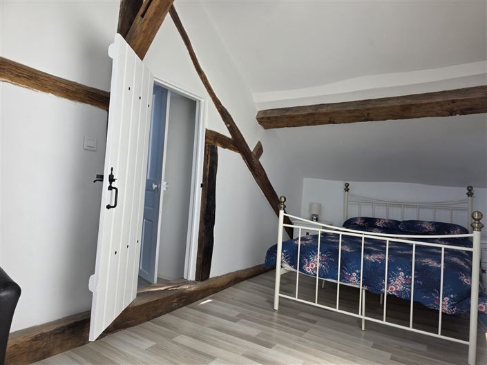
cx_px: 244
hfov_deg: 73.9
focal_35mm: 23
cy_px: 182
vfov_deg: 58.9
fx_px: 324
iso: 40
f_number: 1.7
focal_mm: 6.3
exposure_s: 1/180
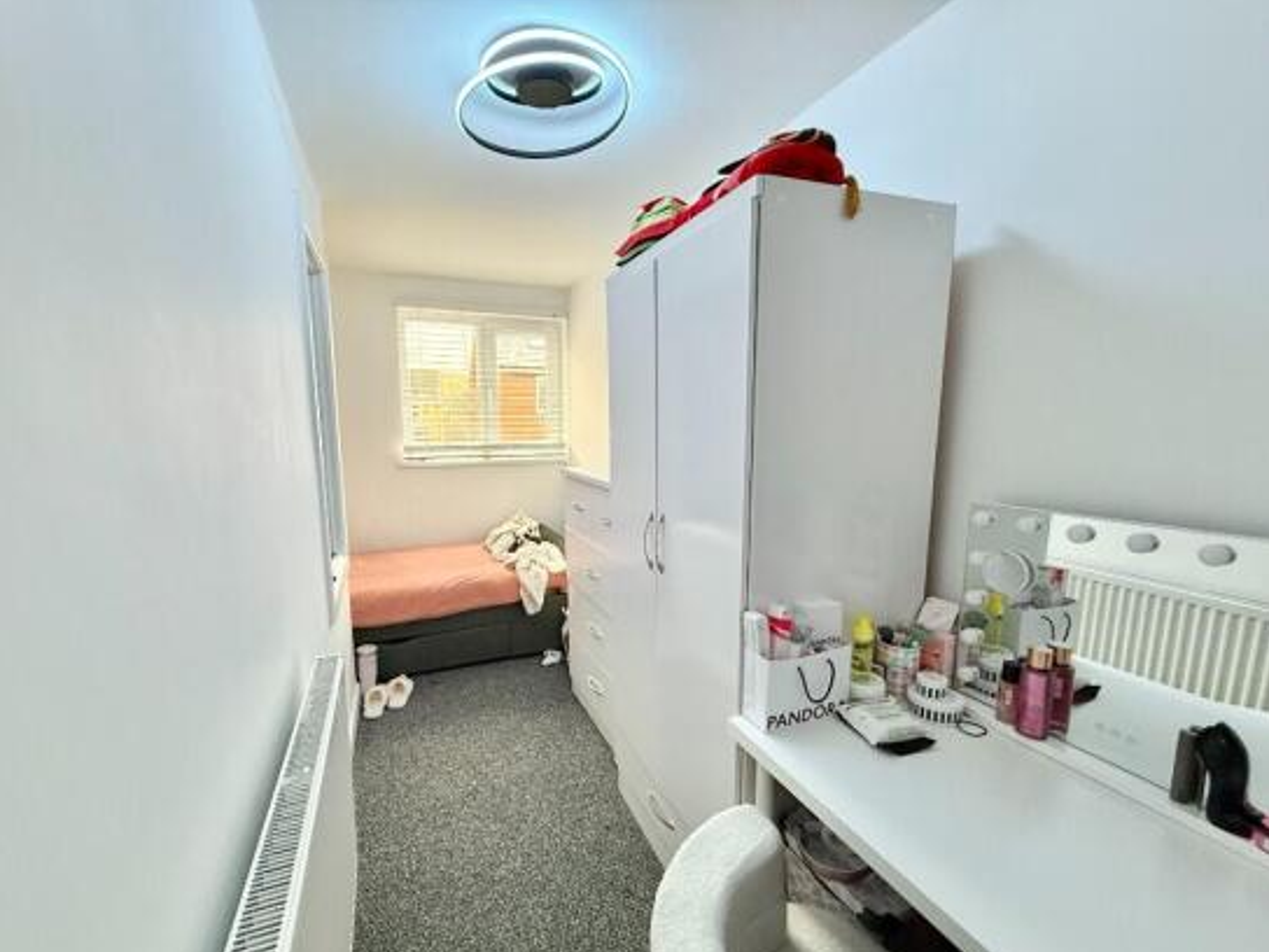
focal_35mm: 15
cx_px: 598
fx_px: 550
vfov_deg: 81.7
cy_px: 505
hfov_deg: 98.1
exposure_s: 1/50
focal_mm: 2.22
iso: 400
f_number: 2.2
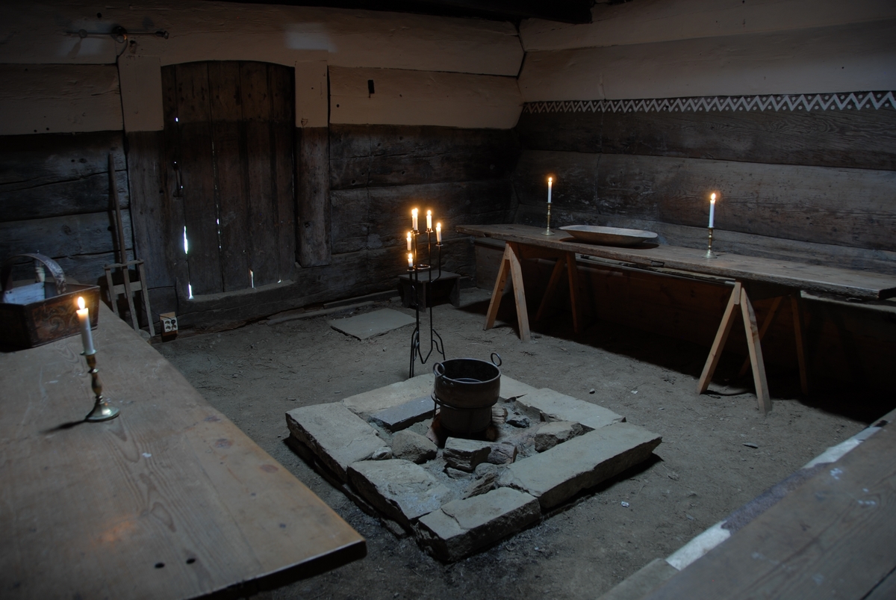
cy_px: 300
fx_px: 673
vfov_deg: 48.0
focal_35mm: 27
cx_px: 448
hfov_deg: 67.3
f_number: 3.5
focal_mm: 18
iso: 100
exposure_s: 1/1.3
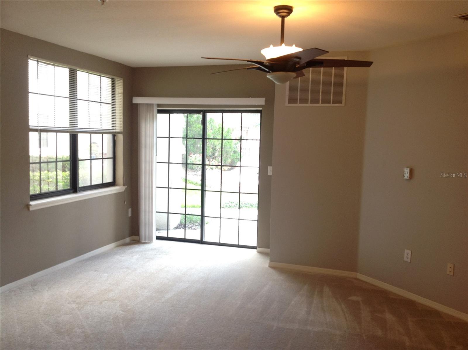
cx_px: 234
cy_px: 175
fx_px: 472
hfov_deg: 52.7
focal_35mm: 35
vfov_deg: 40.6
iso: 50
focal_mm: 4.28
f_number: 2.4
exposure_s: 1/24
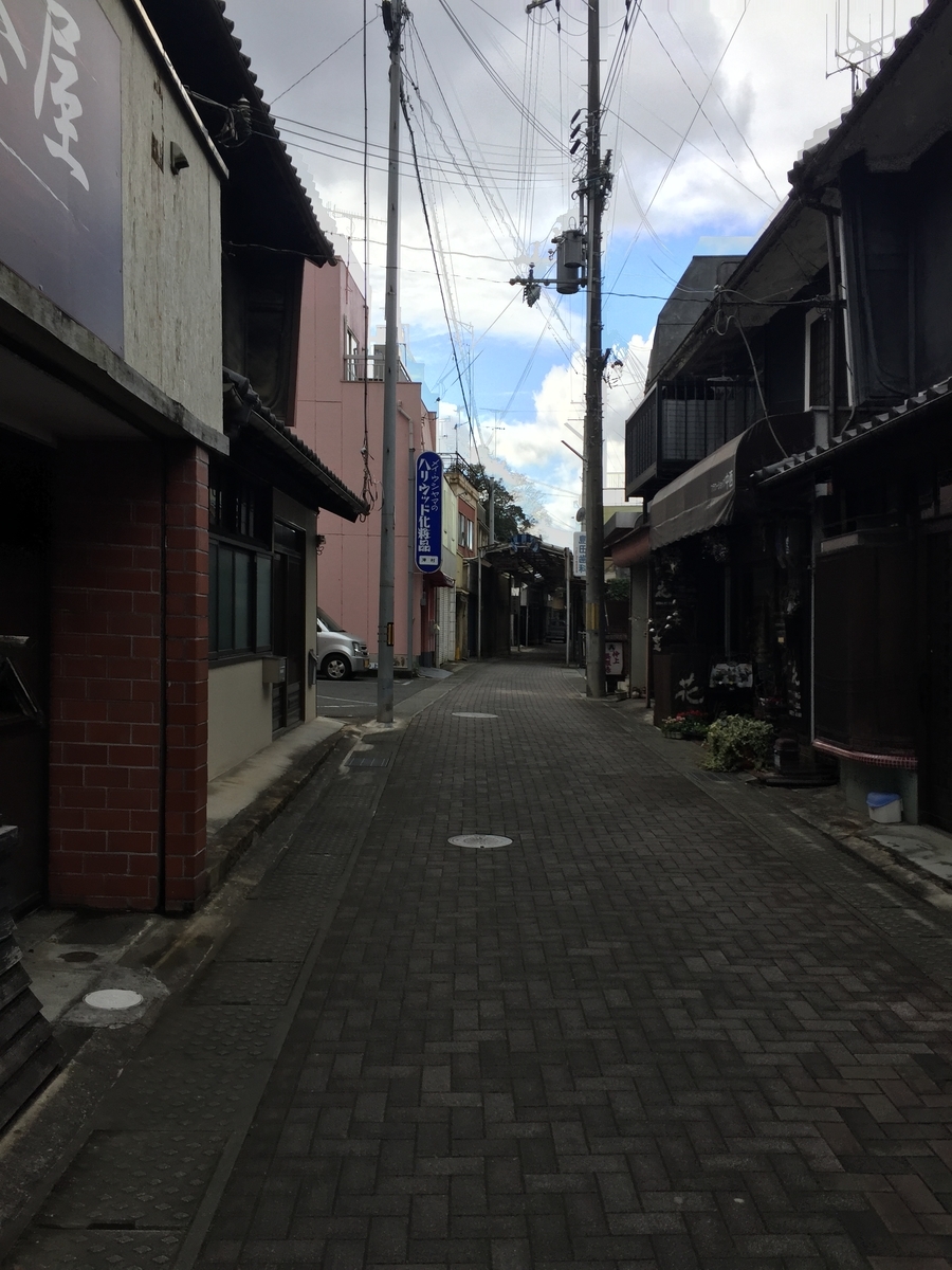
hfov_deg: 48.2
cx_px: 476
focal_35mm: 29
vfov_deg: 61.7
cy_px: 635
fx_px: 1063
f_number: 2.2
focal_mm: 4.15
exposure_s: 1/1014
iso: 32
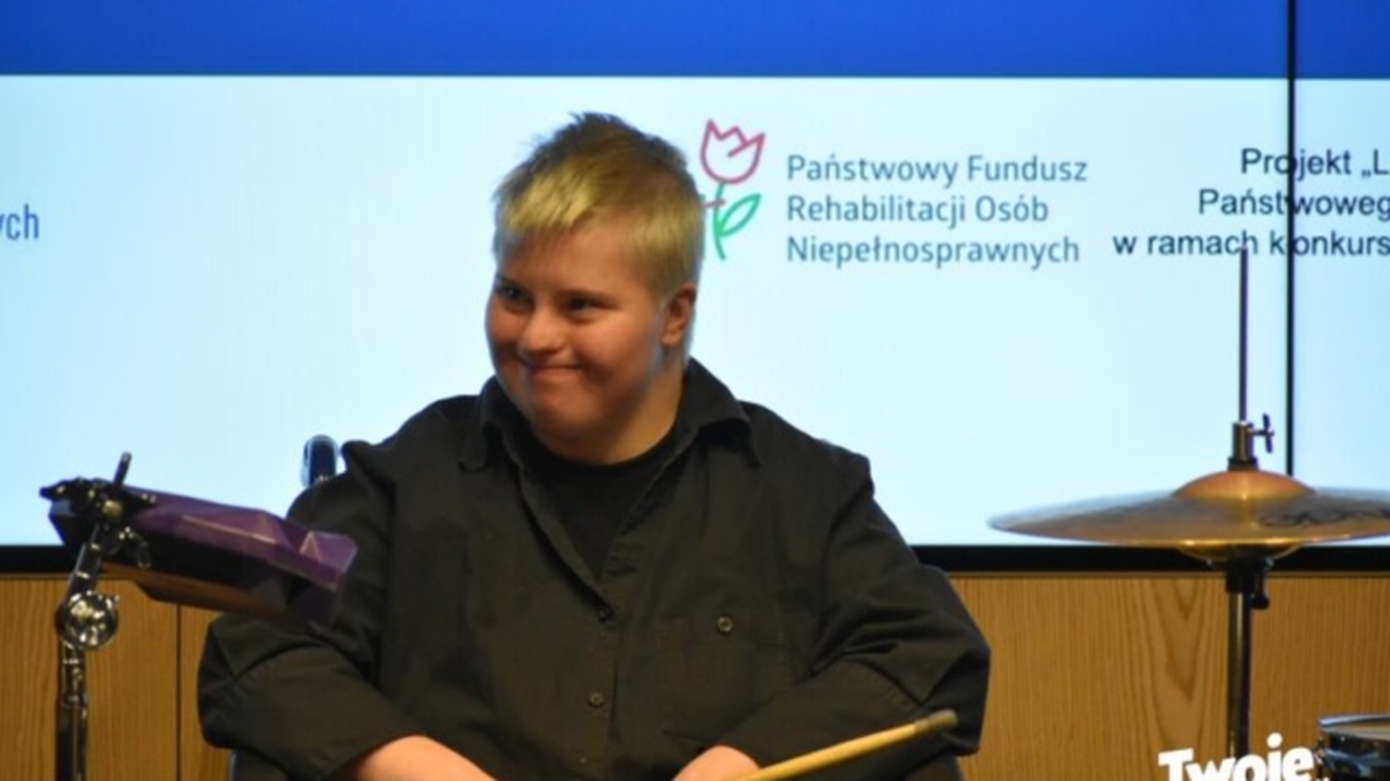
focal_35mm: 347
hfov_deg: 6.2
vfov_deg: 3.5
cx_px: 696
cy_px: 441
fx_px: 12787
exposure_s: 1/250
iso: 3200
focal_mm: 220
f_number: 5.6
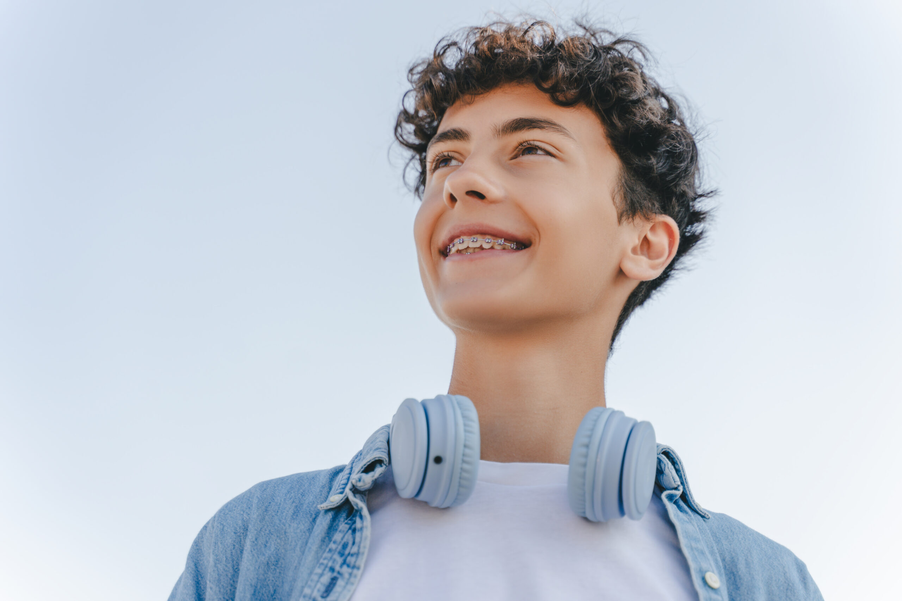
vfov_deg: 18.2
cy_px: 300
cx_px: 451
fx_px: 1879
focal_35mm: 75
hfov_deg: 27.0
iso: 250
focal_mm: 75
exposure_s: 1/1600
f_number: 2.8
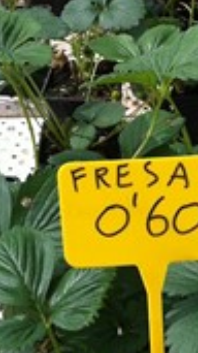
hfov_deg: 11.2
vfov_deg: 19.9
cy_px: 244
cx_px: 191
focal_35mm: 107
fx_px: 1000
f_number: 2.8
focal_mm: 3.85
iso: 80
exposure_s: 1/1160
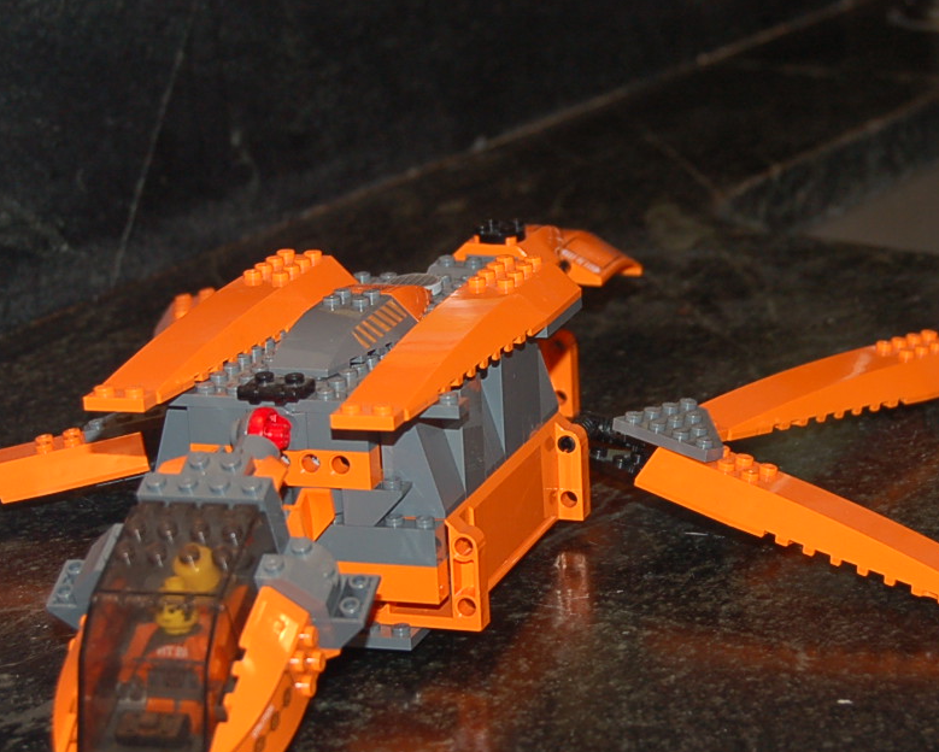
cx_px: 454
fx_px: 3170
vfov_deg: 13.5
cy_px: 445
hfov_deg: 16.9
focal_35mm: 114
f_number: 5.3
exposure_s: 1/60
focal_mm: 42
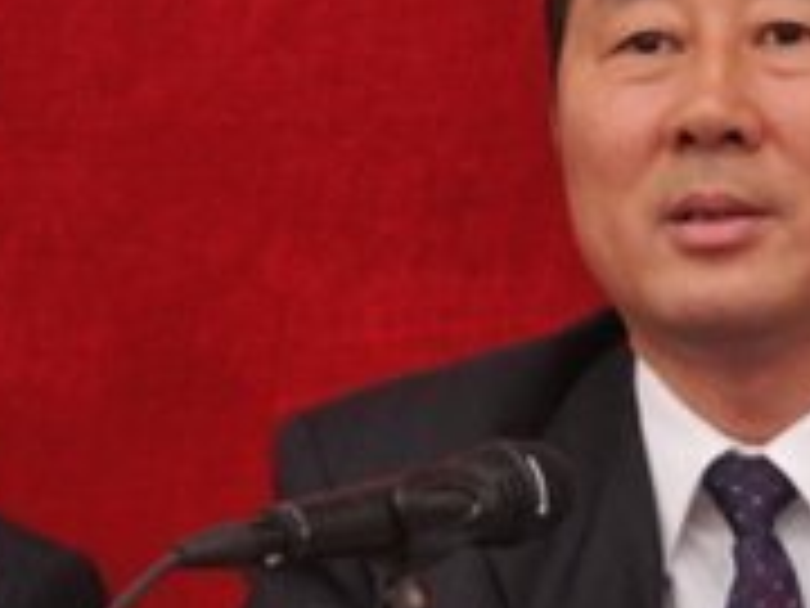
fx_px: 14999
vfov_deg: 2.3
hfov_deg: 3.1
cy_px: 257
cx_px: 760
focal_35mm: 641
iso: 500
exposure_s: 1/200
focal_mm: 200
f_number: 7.1
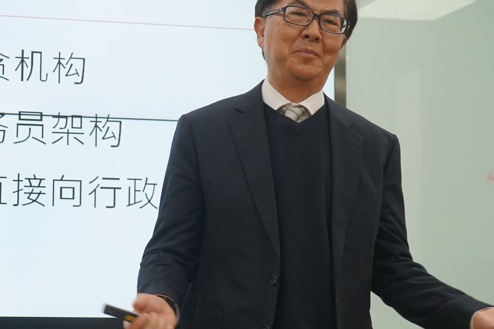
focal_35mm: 91
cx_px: 68
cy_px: 118
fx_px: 1249
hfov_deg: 22.0
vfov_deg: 15.0
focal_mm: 43
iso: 500
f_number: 4.5
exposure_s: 1/160
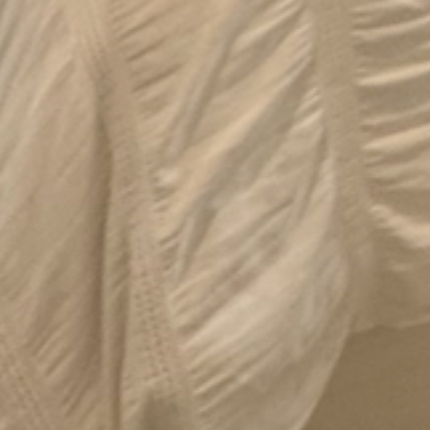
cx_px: 146
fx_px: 1096
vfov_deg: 15.8
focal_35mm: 78
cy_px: -496
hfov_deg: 22.1
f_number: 2.2
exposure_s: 1/120
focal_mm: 2.22
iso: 200
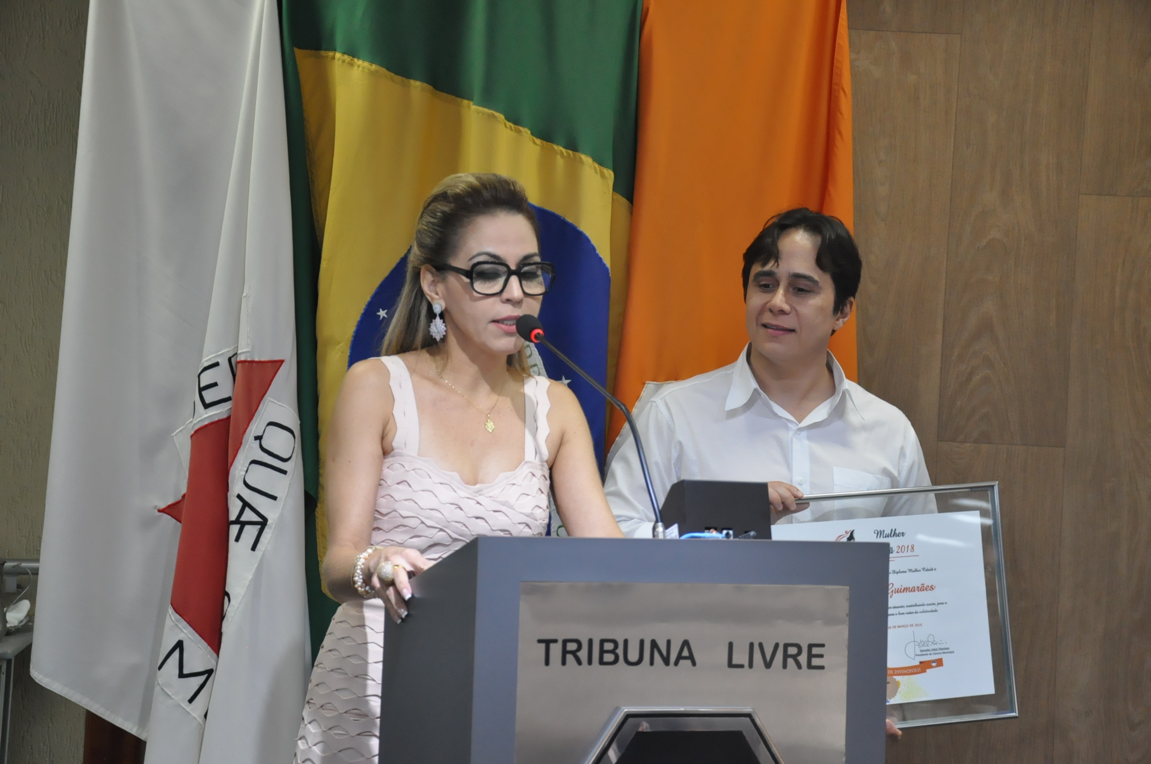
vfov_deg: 18.9
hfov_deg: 28.1
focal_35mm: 72
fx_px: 2299
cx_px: 576
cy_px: 382
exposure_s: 1/125
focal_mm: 48
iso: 2000
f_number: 5
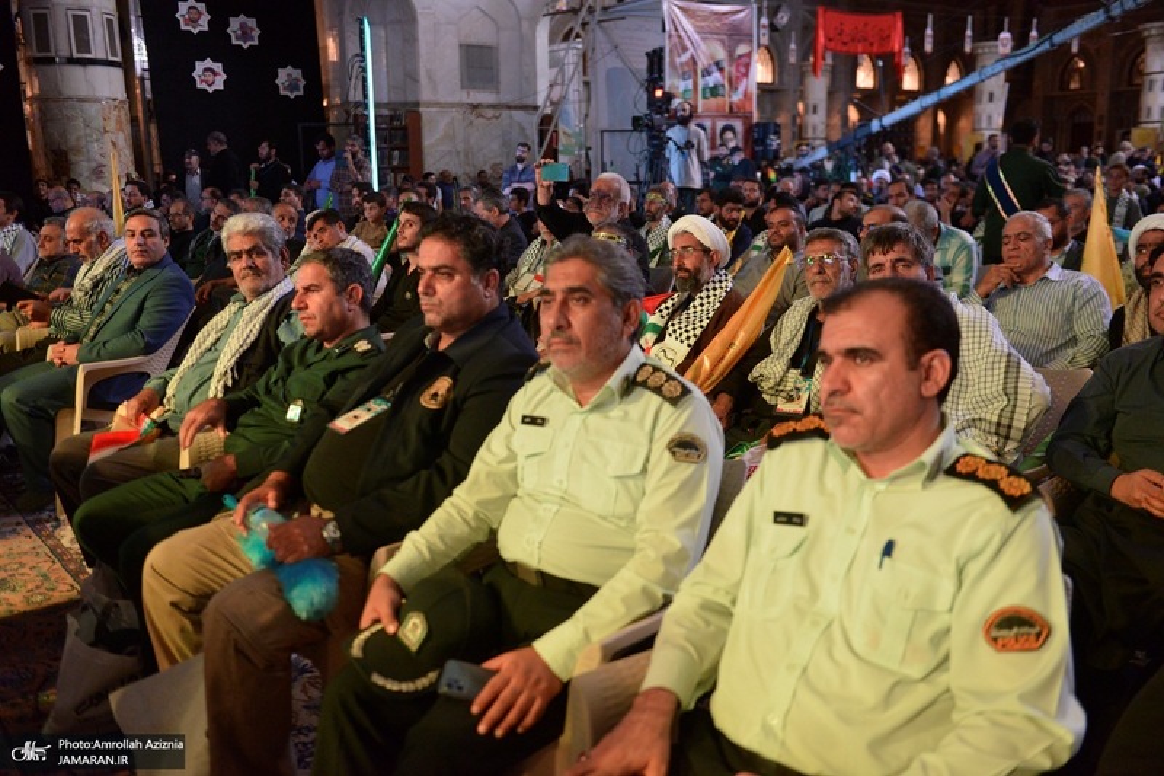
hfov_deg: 55.8
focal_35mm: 34
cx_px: 582
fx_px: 1099
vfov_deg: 38.9
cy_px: 388
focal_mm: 34
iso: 3200
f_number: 2.8
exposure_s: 1/80
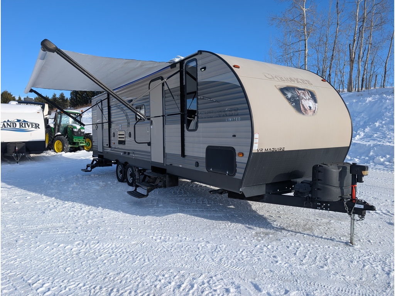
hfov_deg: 71.6
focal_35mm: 24
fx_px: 274
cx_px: 198
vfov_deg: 56.8
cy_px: 148
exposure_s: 1/814
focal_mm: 6.9
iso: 19
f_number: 1.68
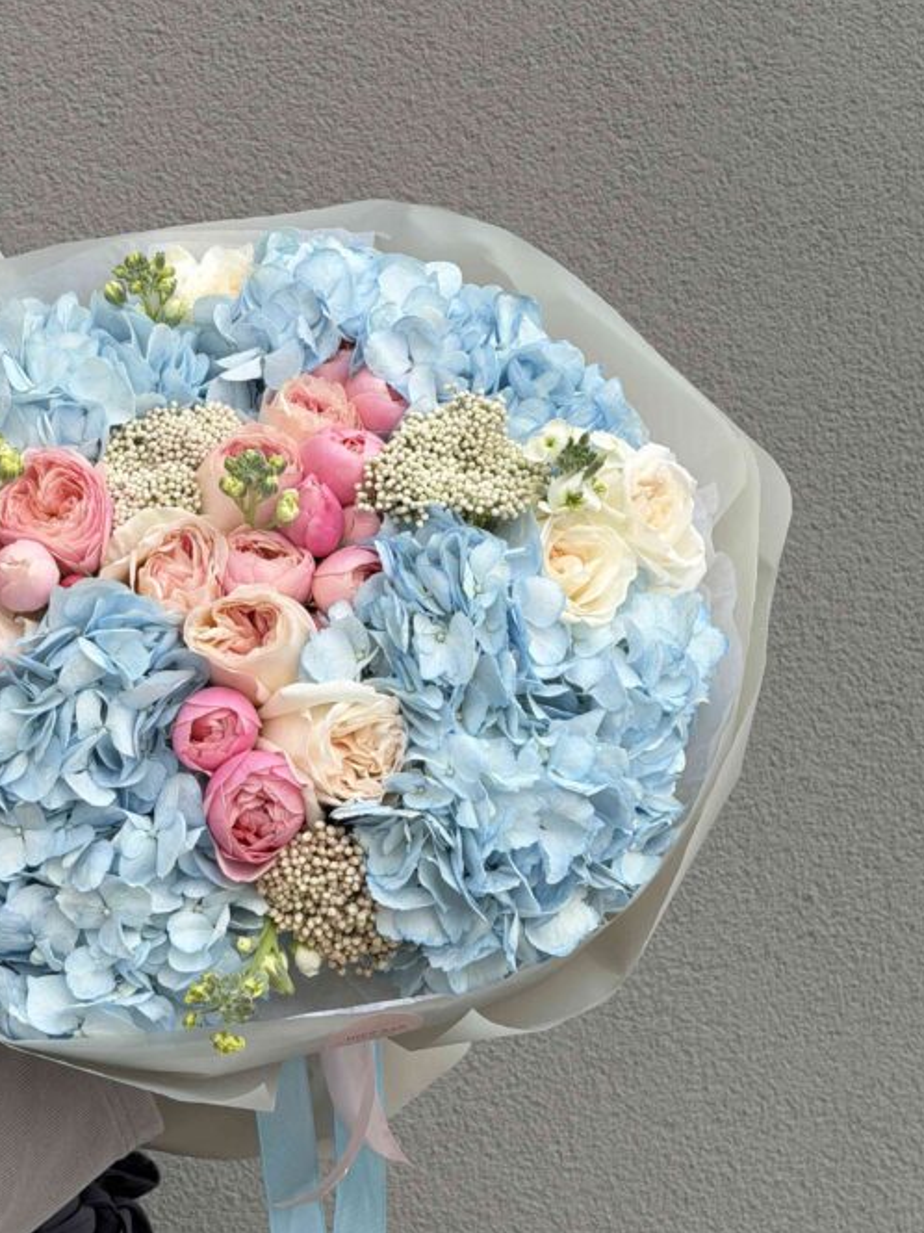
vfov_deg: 26.3
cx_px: 254
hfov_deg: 19.8
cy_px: 587
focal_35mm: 74
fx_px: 2634
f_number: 1.78
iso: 64
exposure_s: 1/373
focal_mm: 6.76
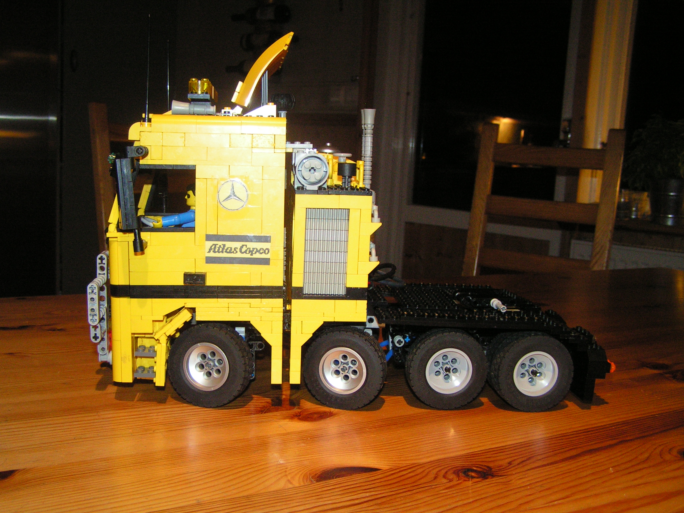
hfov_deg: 49.0
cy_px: 256
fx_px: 751
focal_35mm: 38
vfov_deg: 37.7
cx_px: 342
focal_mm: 6.3
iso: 200
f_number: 2.8
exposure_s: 1/40
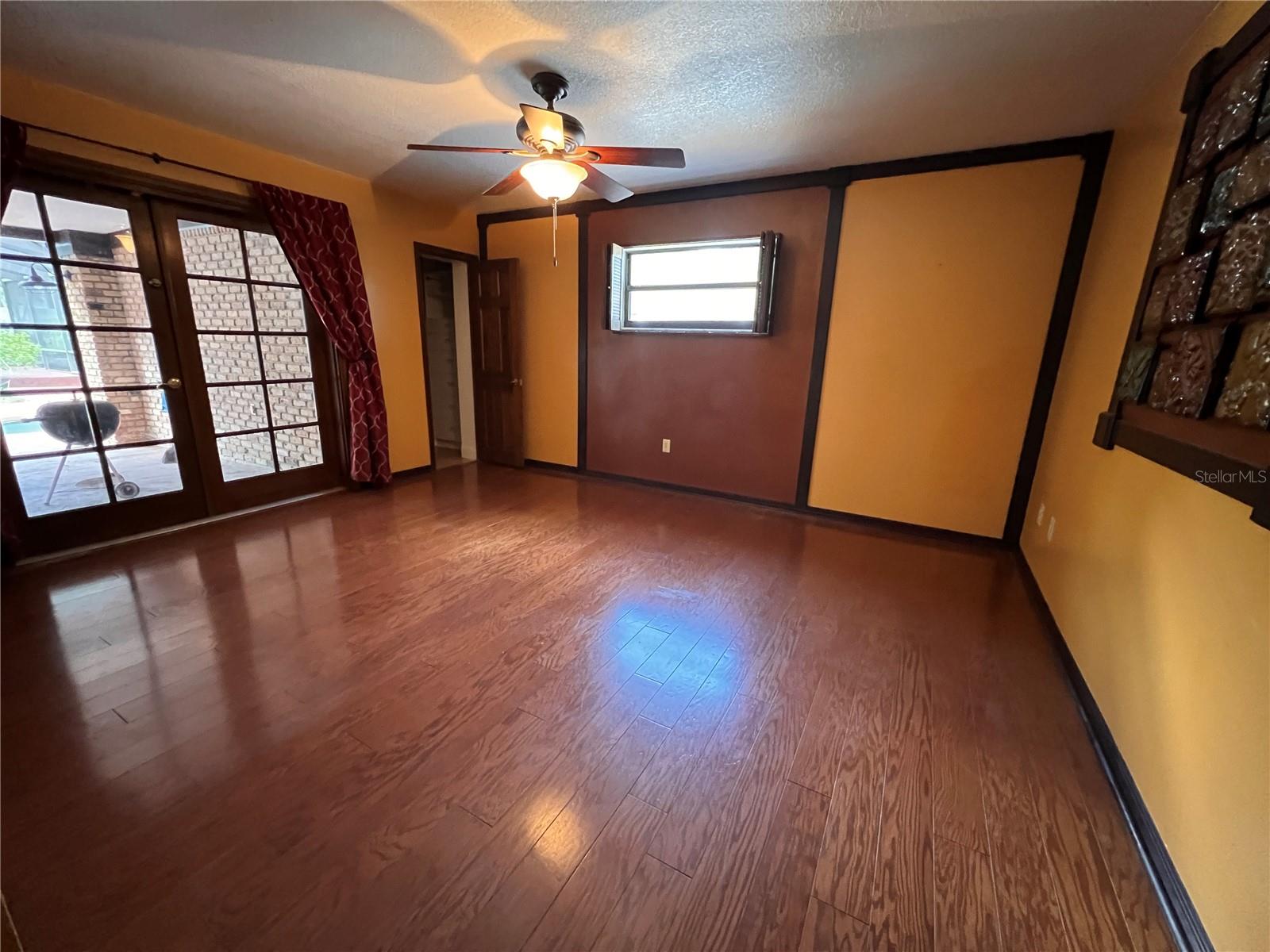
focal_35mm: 13
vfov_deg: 89.9
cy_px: 476
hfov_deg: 106.2
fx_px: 477
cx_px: 635
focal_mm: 1.57
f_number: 1.8
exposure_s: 1/40
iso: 1000
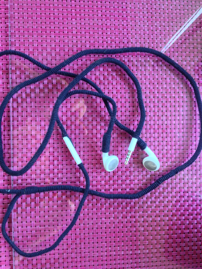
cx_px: 101
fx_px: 272
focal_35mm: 35
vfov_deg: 52.6
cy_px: 134
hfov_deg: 40.7
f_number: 2.4
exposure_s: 1/20
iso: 160
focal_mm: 4.28
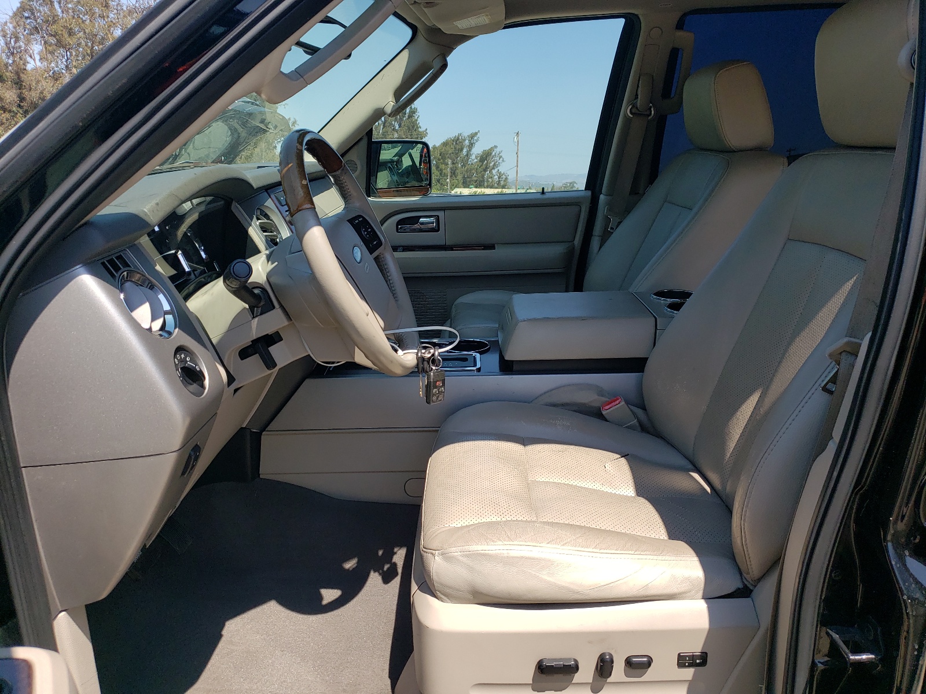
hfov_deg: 67.3
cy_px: 347
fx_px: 696
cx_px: 463
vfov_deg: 53.1
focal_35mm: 26
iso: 50
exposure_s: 1/1667
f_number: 1.5
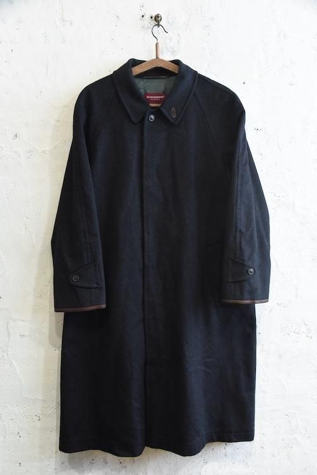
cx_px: 158
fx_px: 422
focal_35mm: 32
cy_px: 238
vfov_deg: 58.7
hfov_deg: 41.1
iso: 3200
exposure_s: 1/80
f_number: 6.3
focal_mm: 32
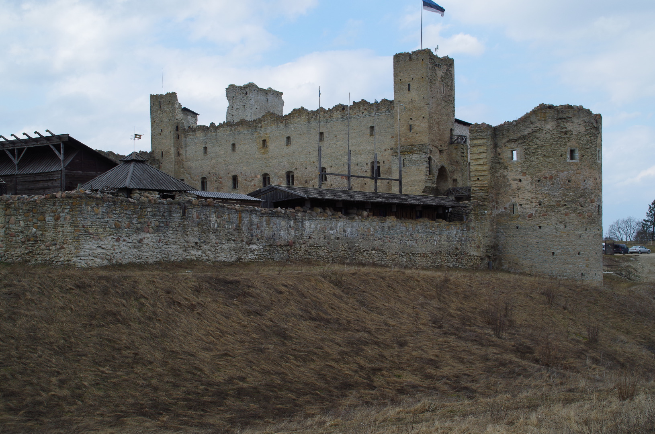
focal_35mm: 49
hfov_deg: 40.4
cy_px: 217
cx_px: 328
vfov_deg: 27.4
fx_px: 890
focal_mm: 33
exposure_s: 1/160
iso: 200
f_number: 11
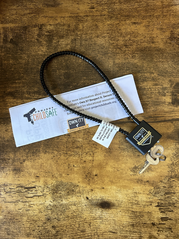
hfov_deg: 53.1
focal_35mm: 26
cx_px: 90
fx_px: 179
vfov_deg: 67.3
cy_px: 120
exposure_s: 1/60
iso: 400
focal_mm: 5.7
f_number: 1.5
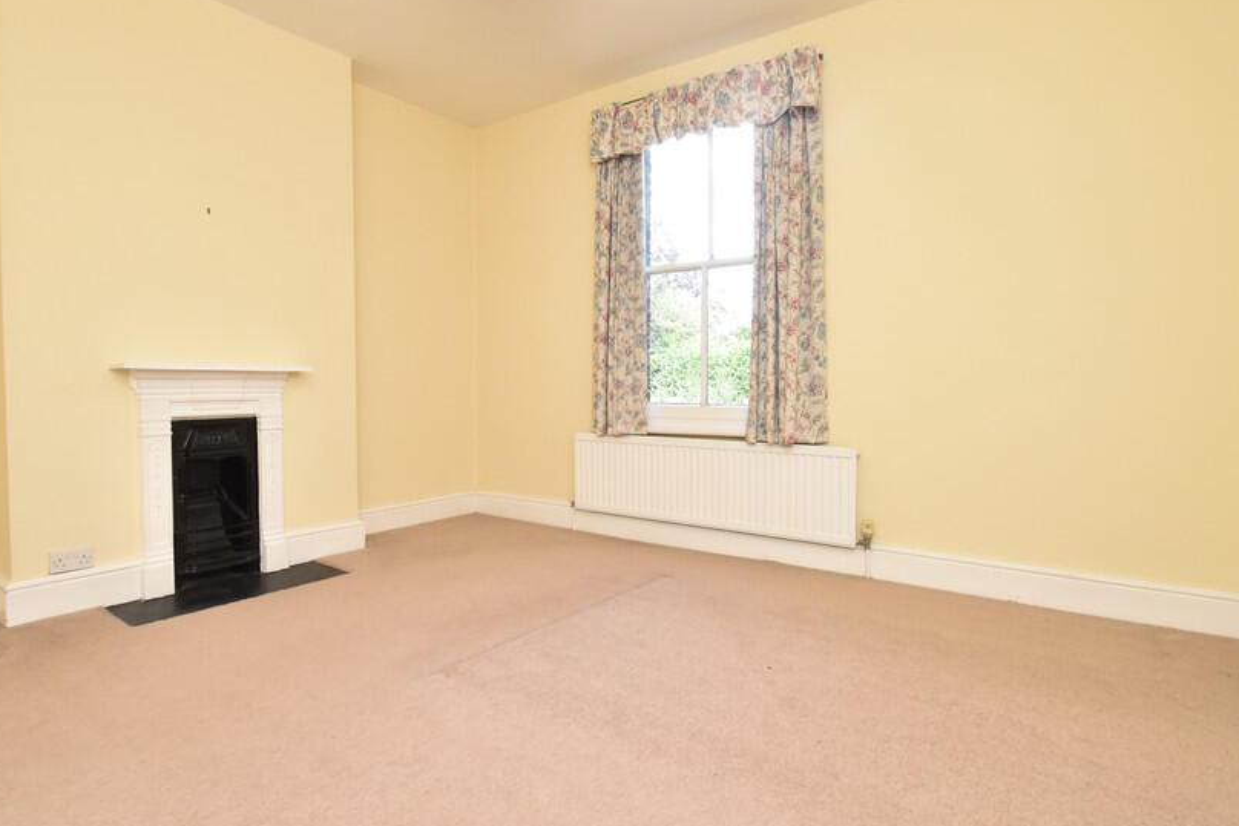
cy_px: 379
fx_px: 654
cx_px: 590
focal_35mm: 19
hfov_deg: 86.8
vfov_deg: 64.5
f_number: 10
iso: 1600
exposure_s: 1/60
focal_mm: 10
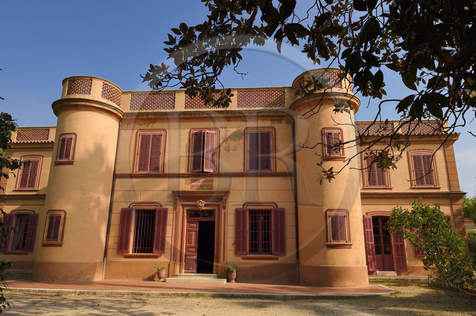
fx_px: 343
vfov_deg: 49.5
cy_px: 158
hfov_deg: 69.4
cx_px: 238
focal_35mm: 26
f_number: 13
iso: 200
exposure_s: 1/160
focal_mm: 26
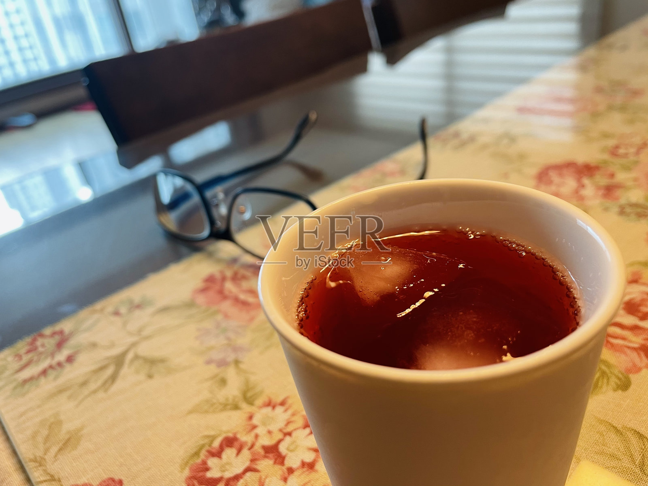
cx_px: 324
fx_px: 487
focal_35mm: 26
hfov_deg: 67.3
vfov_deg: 53.1
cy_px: 243
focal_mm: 4.2
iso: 100
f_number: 1.6
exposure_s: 1/60
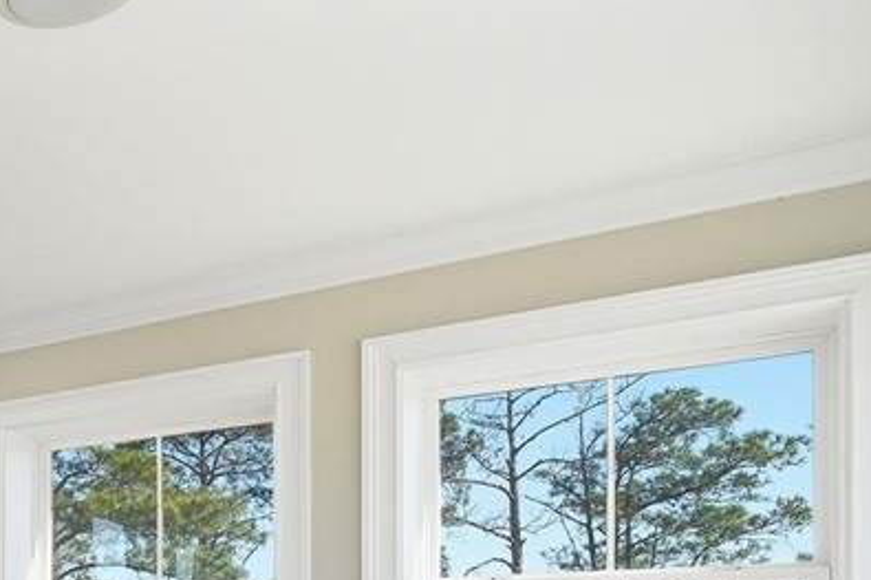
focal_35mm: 44
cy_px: 686
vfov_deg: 27.1
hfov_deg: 32.3
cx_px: -288
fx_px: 1064
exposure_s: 1/500
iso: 320
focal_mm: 16
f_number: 9
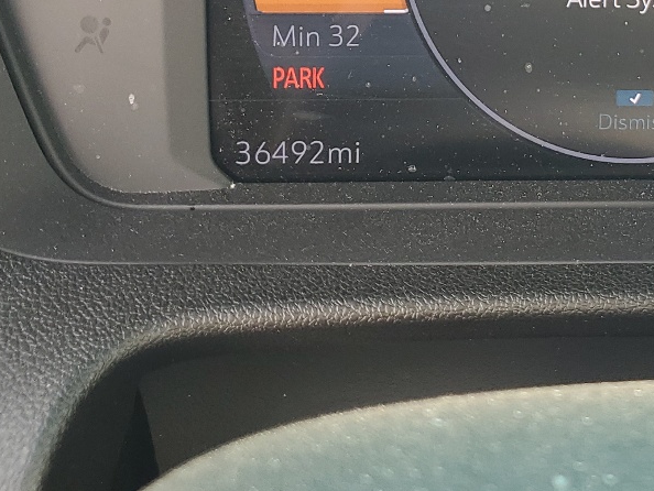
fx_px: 1323
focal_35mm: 70
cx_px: 624
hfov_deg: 26.5
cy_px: -106
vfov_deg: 19.7
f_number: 1.5
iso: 50
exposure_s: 1/147
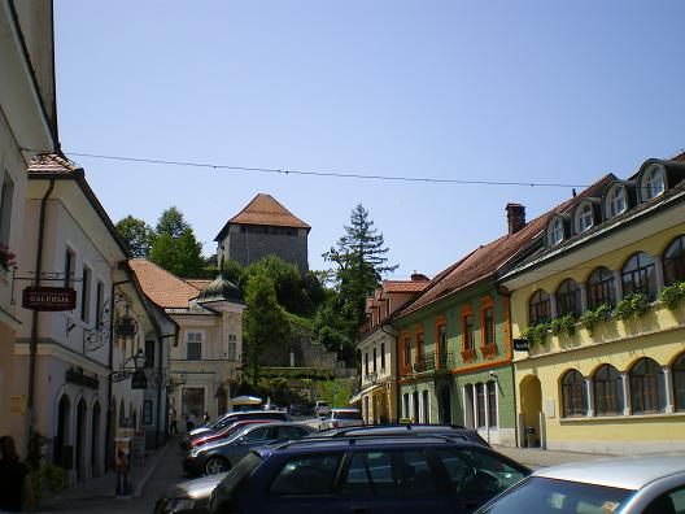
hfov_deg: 49.0
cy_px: 257
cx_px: 342
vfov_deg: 37.7
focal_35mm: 38
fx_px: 752
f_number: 4.6
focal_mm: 6.3
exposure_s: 1/400
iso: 64
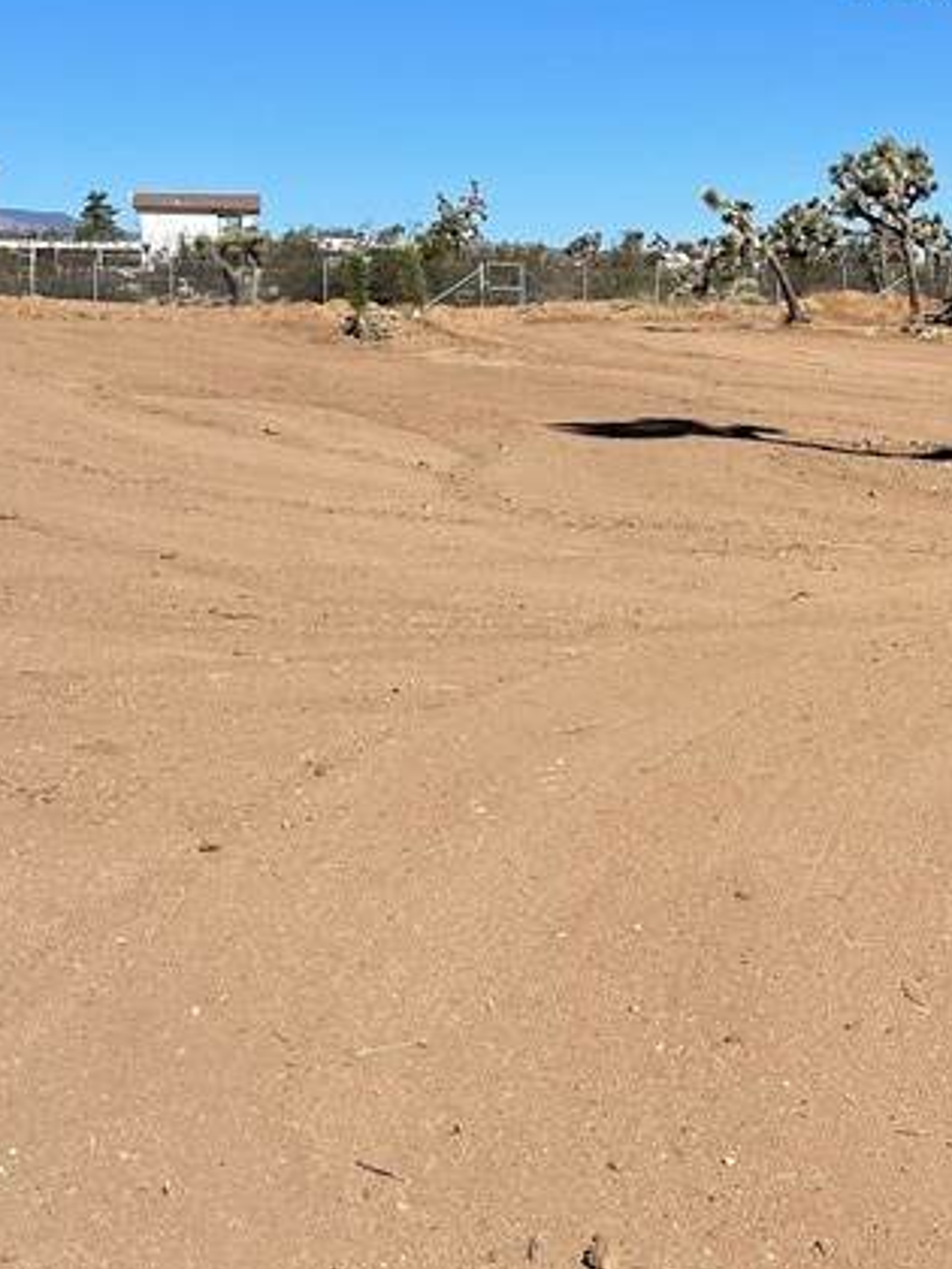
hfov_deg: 22.9
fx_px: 2237
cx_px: 982
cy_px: 417
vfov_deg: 31.4
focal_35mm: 61
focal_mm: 5.1
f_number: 1.6
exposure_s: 1/5618
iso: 32
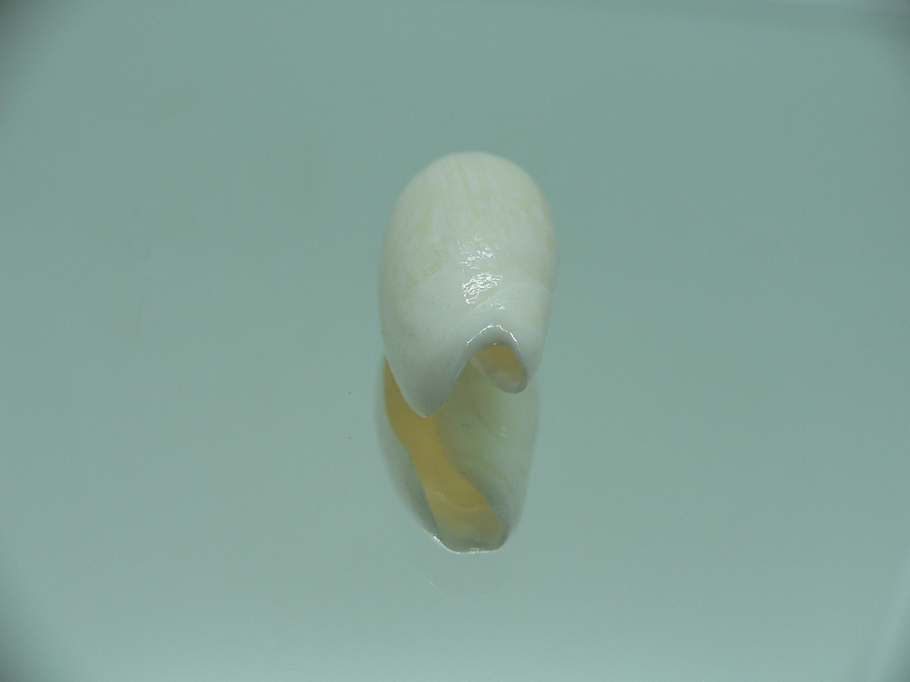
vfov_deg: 40.7
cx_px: 455
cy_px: 341
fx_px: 920
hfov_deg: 52.6
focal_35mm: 35
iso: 80
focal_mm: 4.6
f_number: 2.8
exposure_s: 1/80
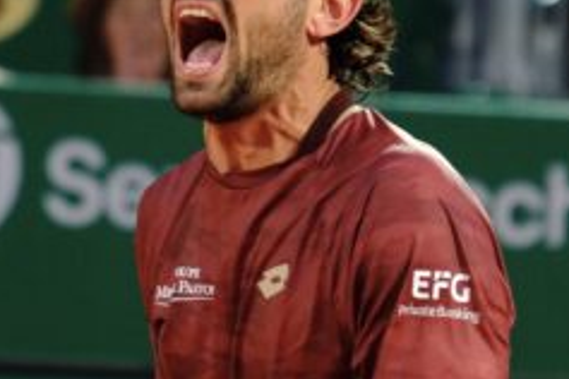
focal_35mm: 569
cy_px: 127
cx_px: 262
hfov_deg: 3.6
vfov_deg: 2.4
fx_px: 8993
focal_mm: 200
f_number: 4.8
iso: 1600
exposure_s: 1/250
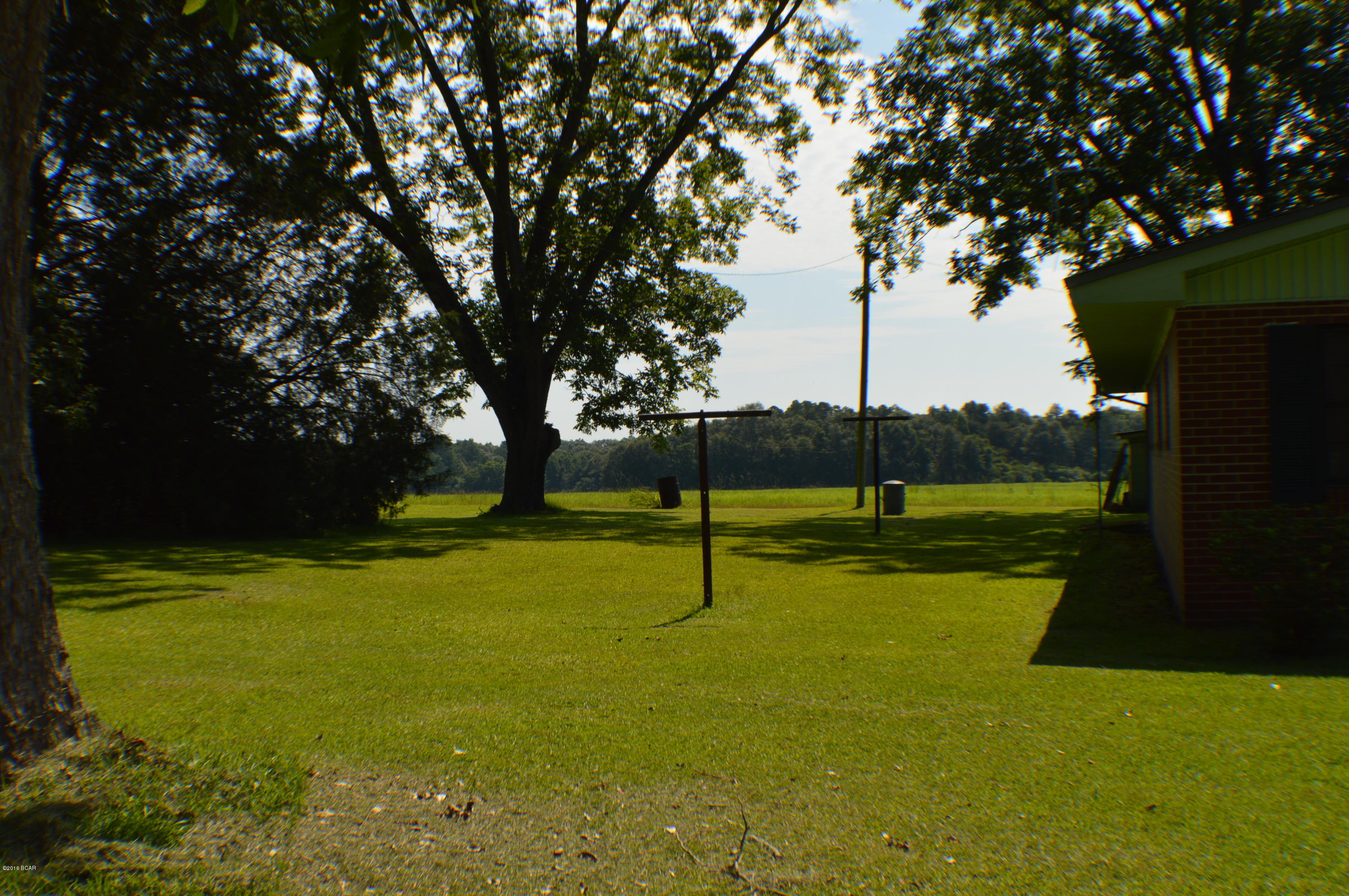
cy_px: 448
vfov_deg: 26.4
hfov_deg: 38.9
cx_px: 674
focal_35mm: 51
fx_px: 1909
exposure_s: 1/200
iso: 100
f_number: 10
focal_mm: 34
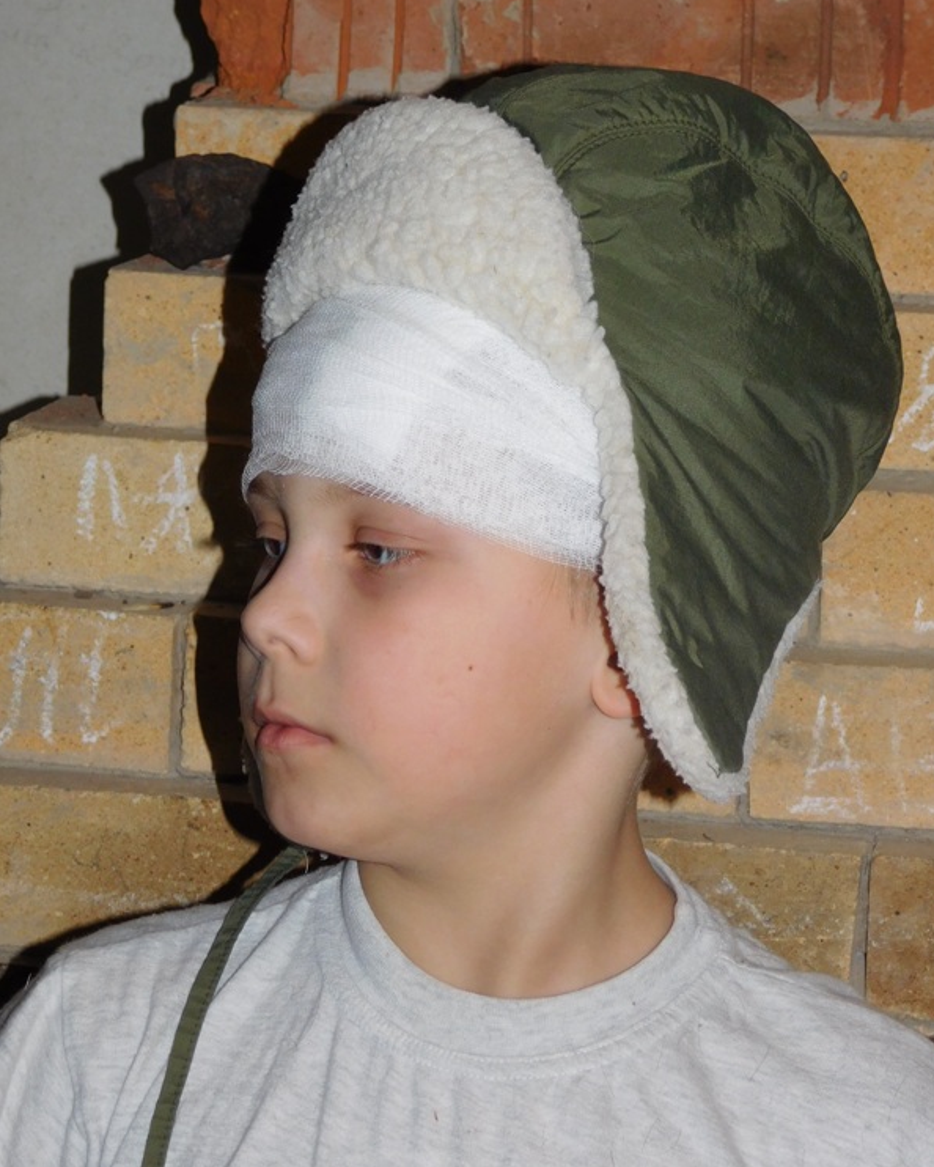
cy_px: 579
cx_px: 470
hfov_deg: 12.8
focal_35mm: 121
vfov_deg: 15.9
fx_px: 4179
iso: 200
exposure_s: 1/60
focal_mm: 20.3
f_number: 4.8
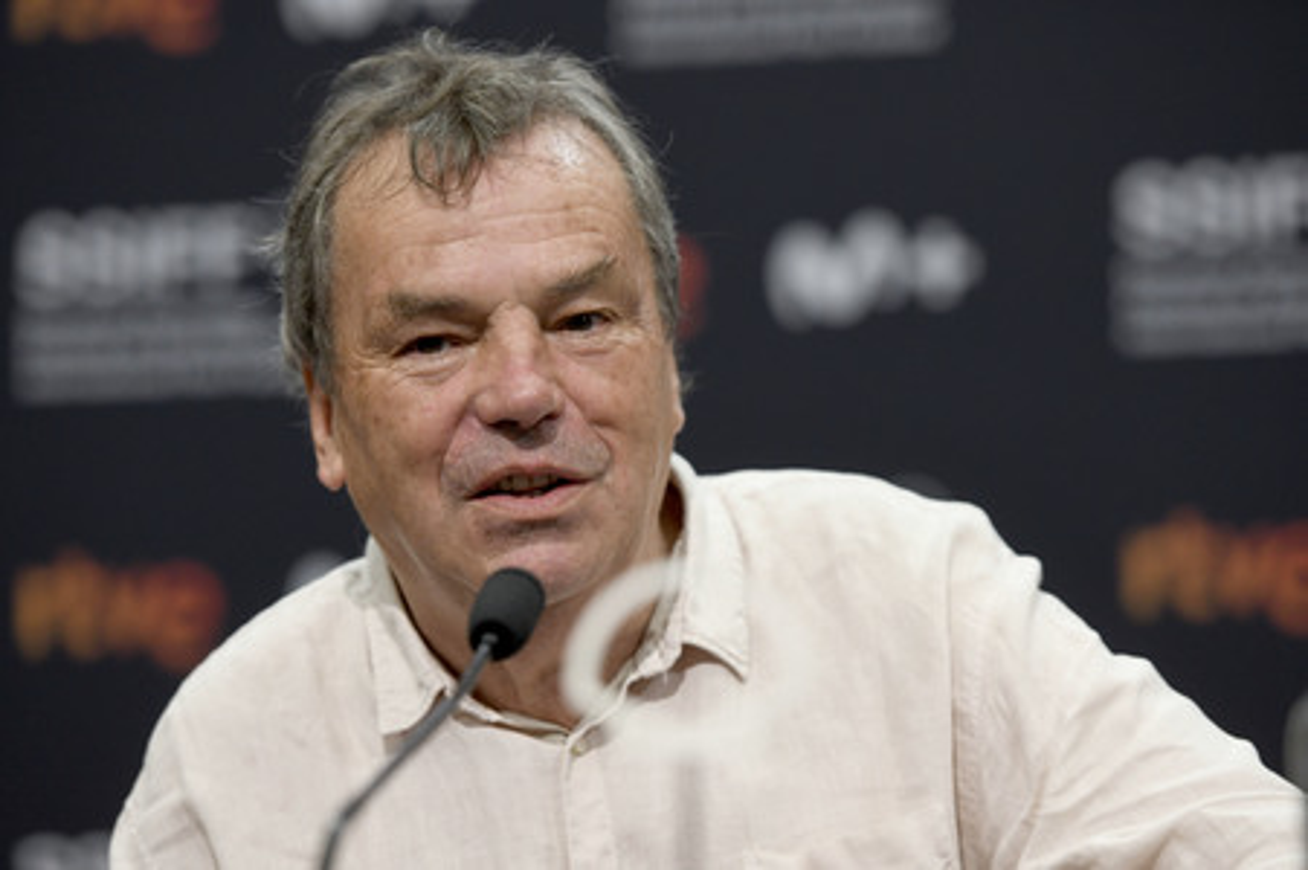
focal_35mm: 155
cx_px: 654
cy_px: 435
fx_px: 5627
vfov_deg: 8.8
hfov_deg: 13.3
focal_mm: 155
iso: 1000
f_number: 3.2
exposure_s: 1/320
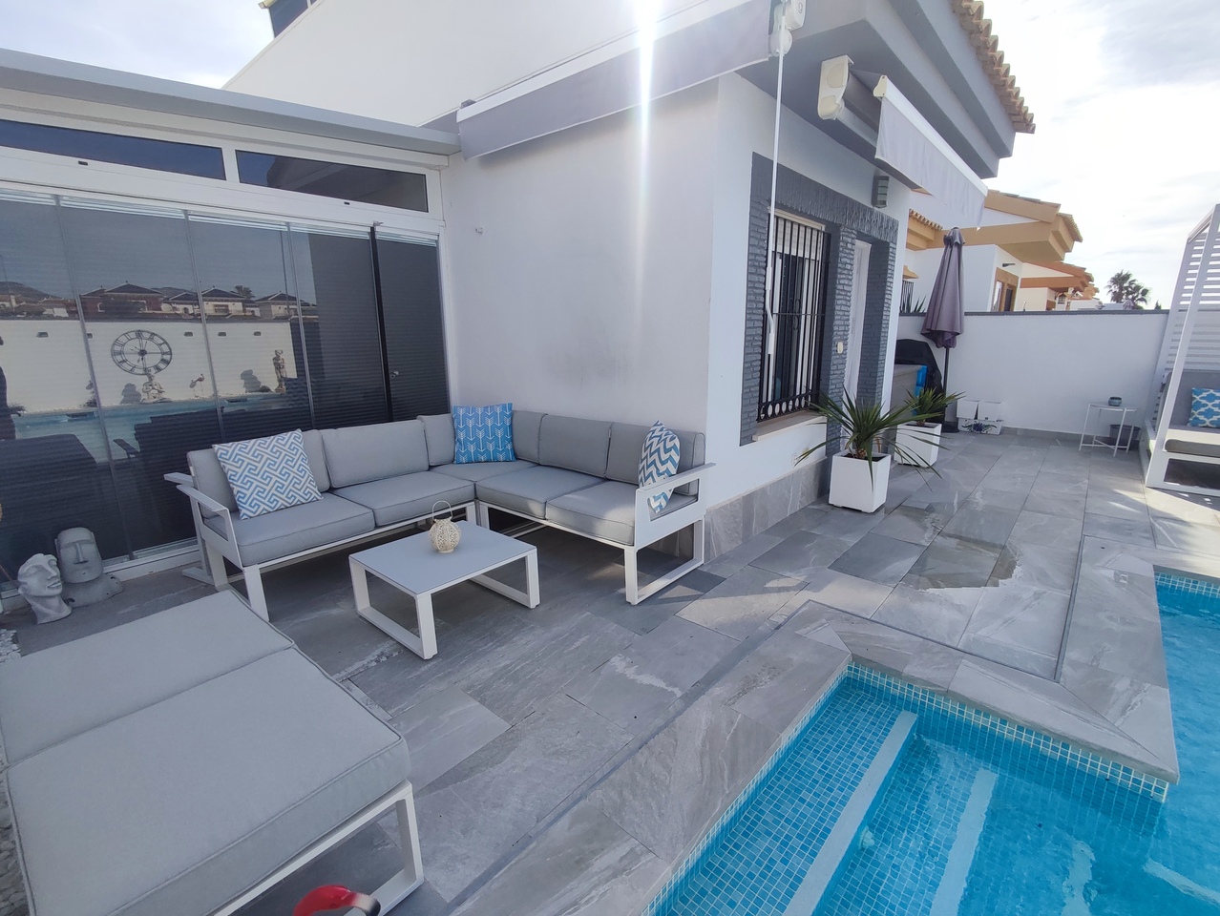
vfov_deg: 78.2
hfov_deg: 94.5
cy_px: 458
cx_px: 610
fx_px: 564
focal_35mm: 16
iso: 50
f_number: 2.2
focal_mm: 1.65
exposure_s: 1/1226
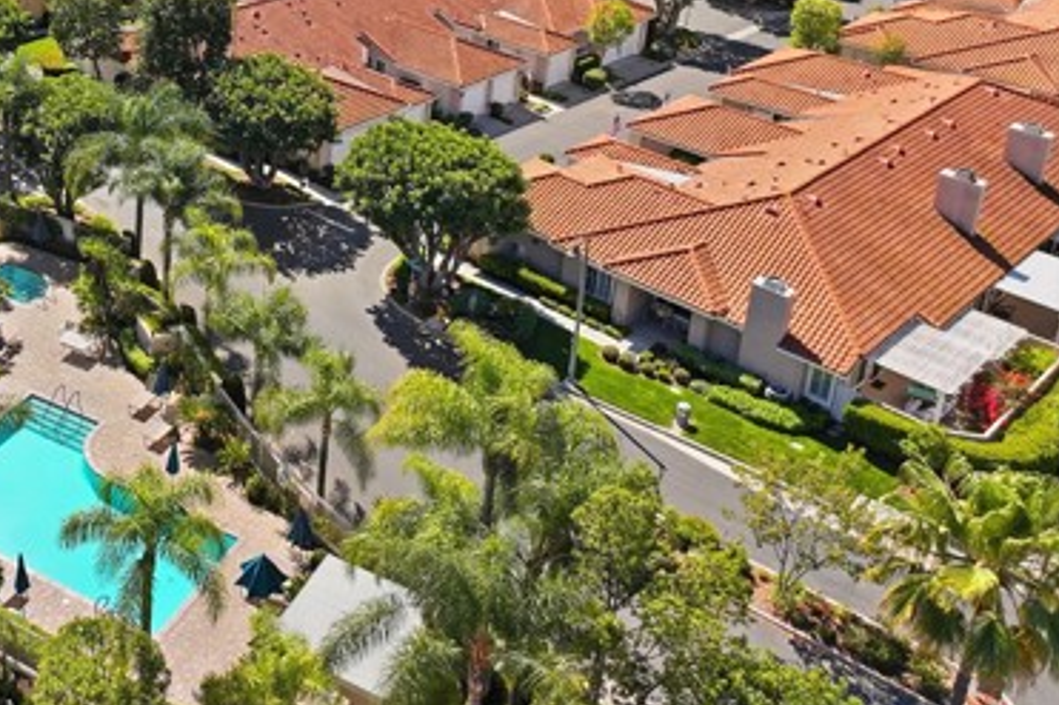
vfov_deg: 29.5
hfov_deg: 42.5
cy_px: 30
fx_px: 1264
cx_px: 151
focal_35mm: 43
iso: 140
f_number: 2.8
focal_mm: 12.3
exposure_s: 1/6400
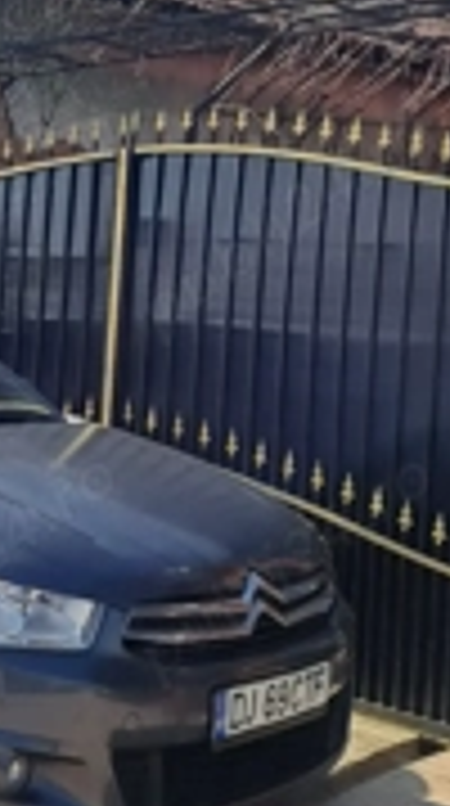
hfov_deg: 17.9
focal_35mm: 61
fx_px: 1301
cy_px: 297
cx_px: -189
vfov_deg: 34.2
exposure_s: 1/2208
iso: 32
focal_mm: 4.65
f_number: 1.8
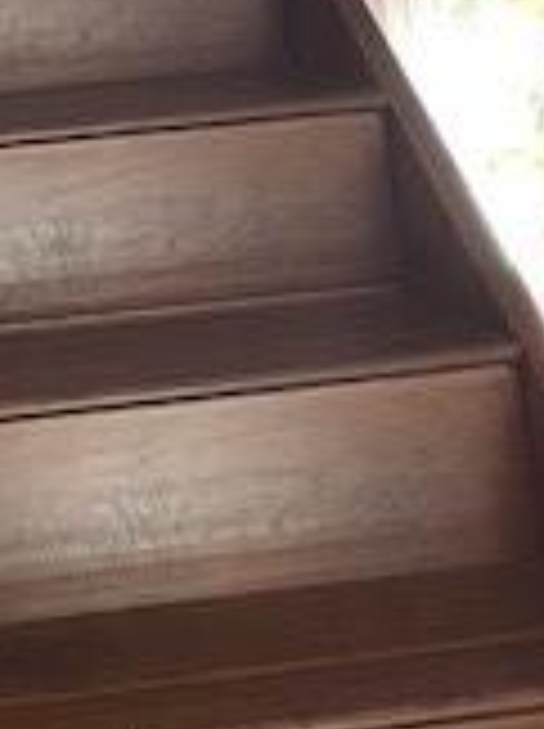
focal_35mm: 103
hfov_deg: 13.6
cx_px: -220
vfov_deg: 18.2
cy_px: -140
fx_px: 2164
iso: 160
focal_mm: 4.25
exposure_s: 1/60
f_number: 1.8
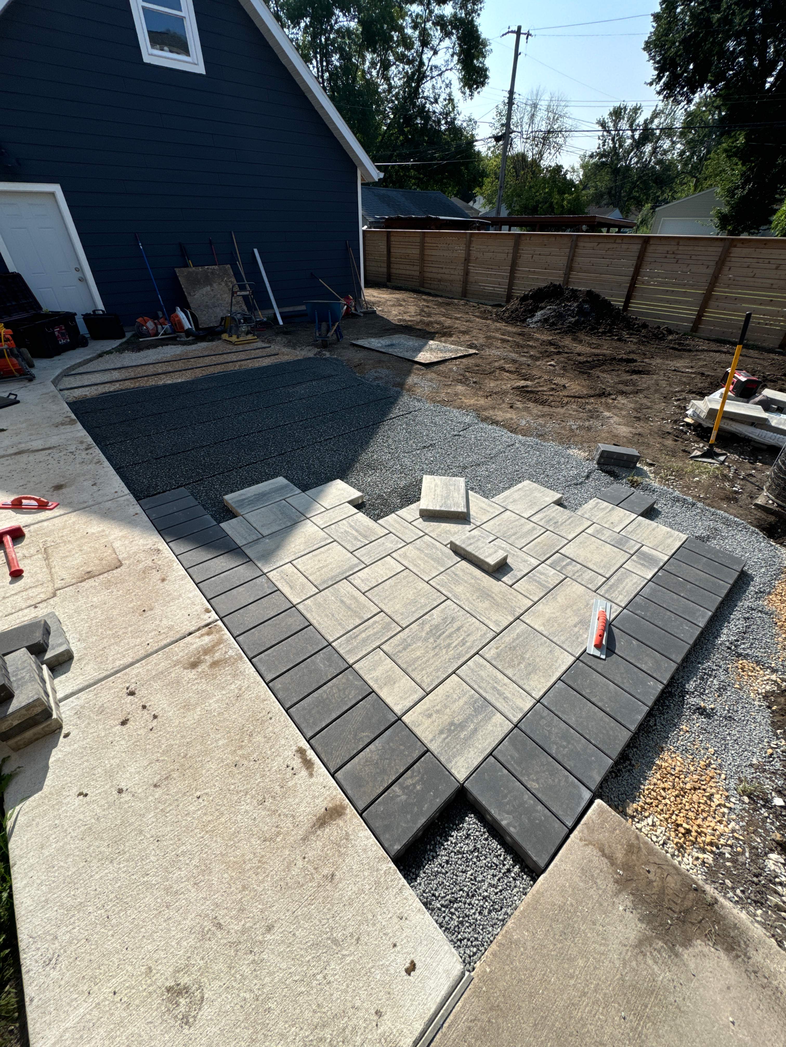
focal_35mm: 14
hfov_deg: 85.7
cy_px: 524
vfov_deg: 102.1
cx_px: 393
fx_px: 424
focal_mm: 2.22
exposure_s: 1/1709
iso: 50
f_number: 2.2
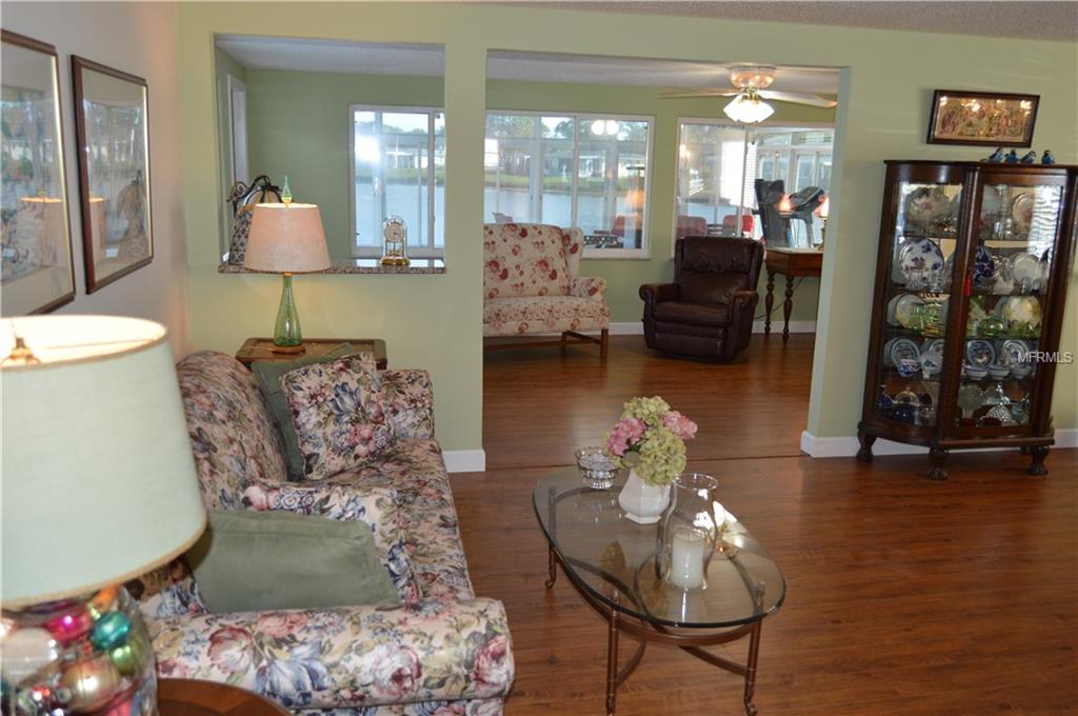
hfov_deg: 64.6
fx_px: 852
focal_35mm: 28
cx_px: 539
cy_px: 358
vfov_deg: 45.6
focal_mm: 19
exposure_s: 1/100
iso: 400
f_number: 4
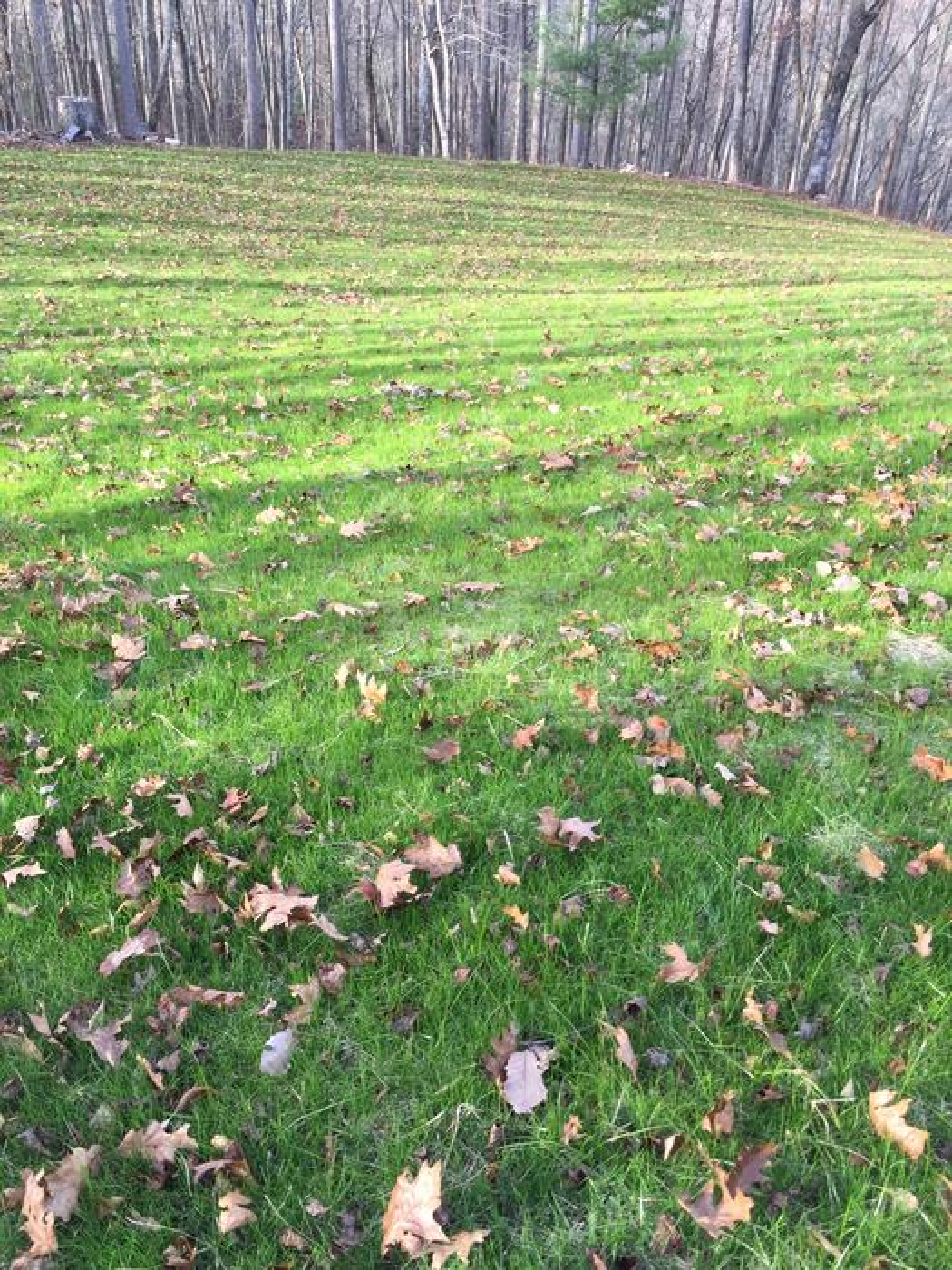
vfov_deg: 61.7
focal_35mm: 29
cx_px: 476
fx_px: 1063
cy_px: 635
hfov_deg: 48.2
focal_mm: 4.15
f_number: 2.2
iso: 32
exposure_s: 1/120
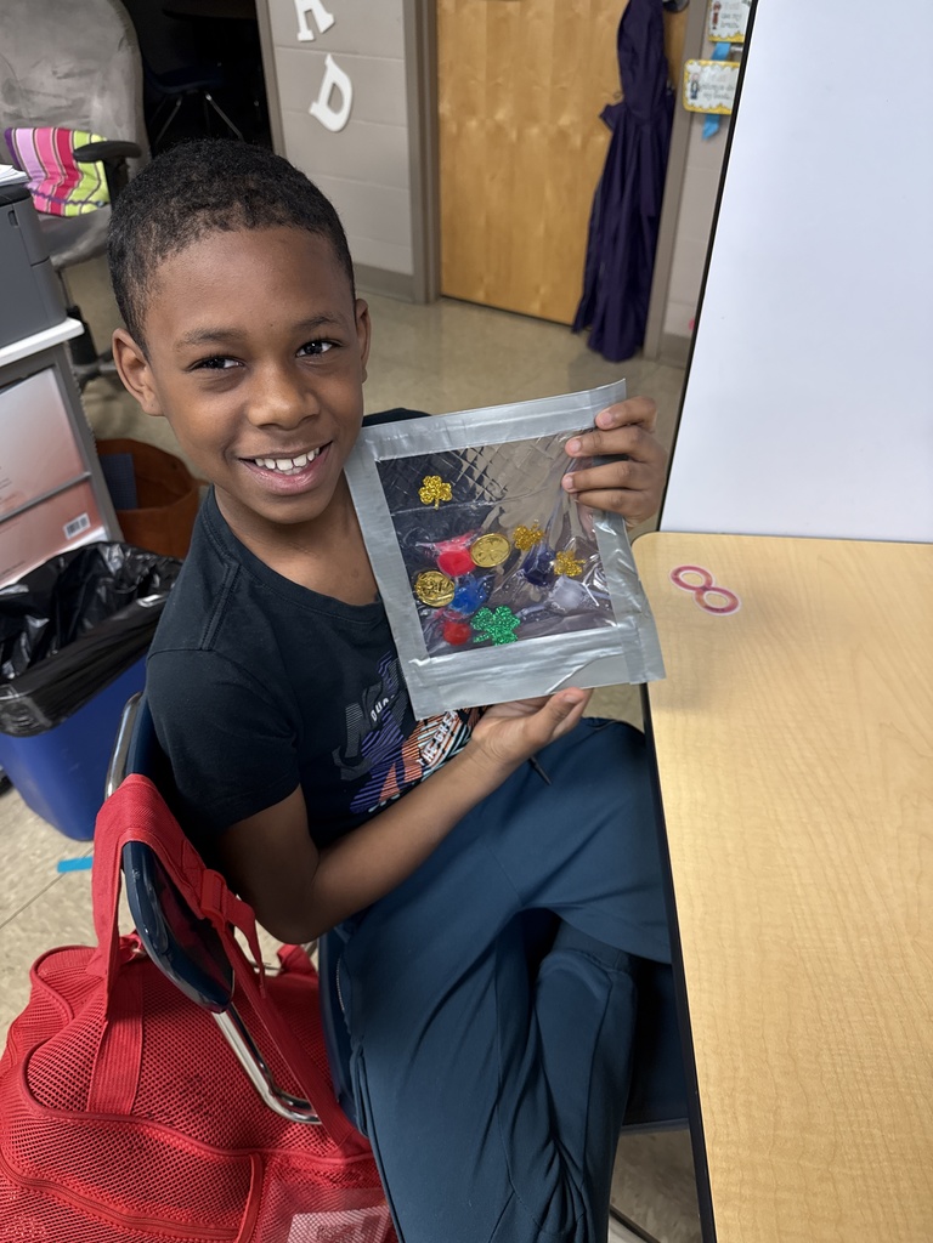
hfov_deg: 56.8
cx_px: 466
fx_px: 862
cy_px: 622
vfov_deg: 71.6
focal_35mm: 24
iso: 320
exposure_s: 1/60
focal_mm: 6.76
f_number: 1.78
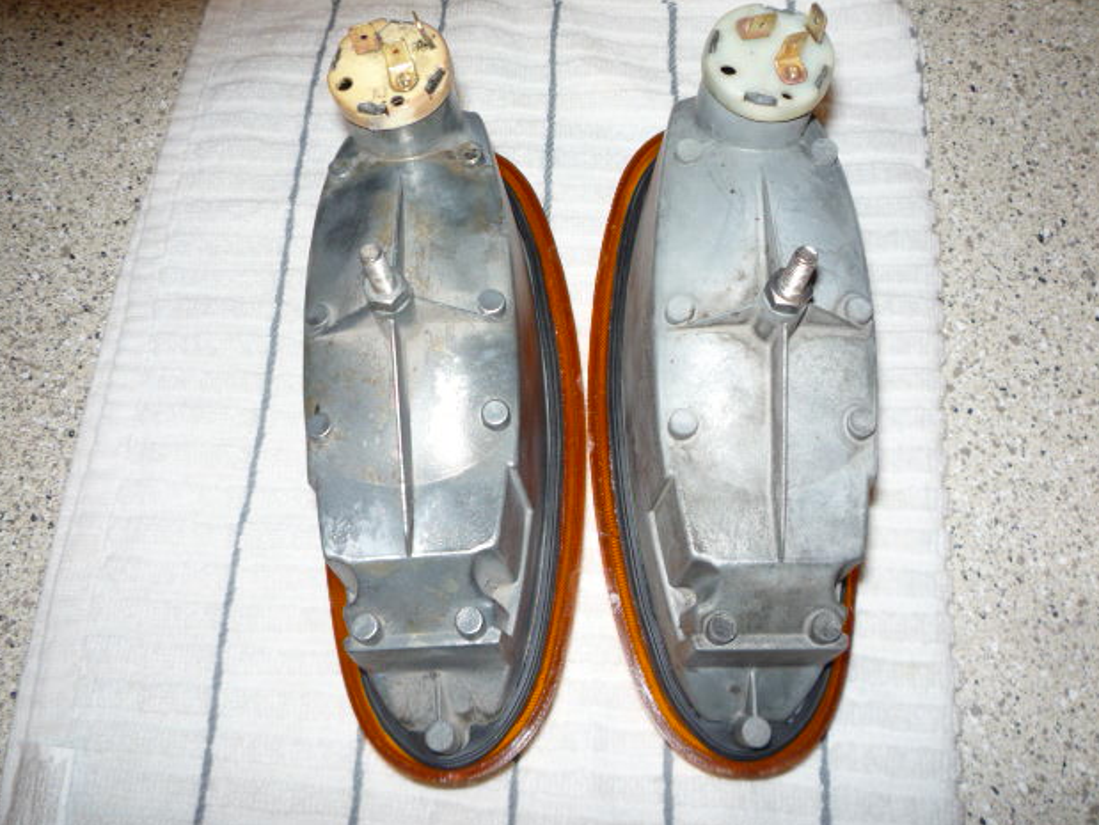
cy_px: 408
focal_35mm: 31
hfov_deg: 58.3
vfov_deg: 45.5
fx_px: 985
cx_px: 556
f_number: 3.3
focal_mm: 5.2
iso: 100
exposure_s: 1/30
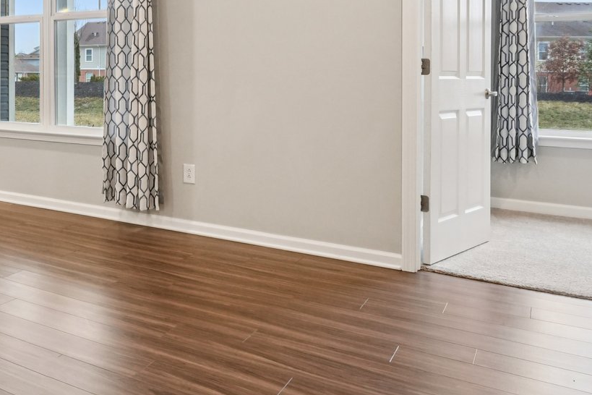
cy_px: 72
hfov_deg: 41.5
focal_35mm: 40
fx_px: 658
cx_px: -13
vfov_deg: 32.4
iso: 1250
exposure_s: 1/30
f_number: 8
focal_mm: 16
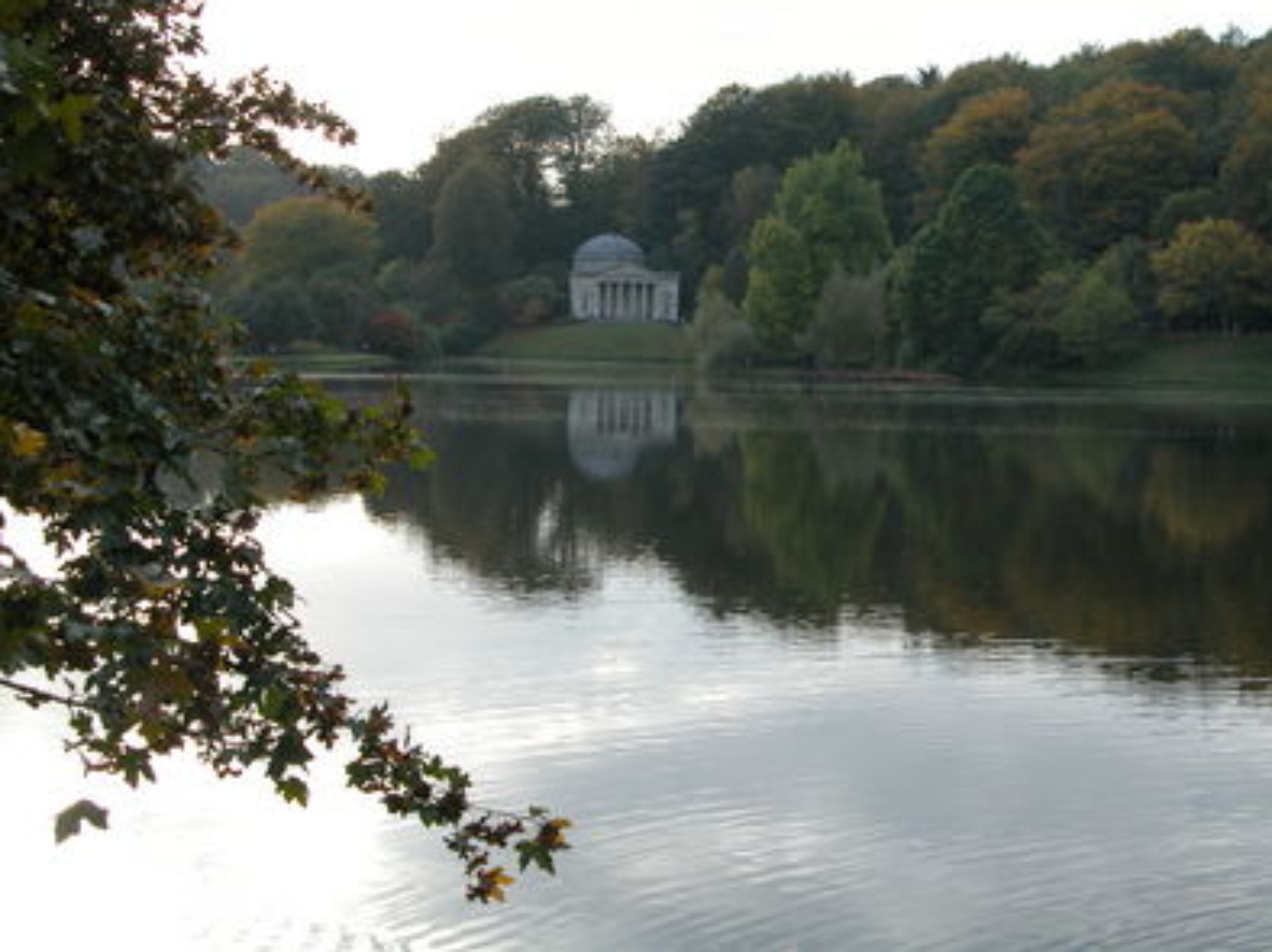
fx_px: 2314
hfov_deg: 30.7
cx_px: 642
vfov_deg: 23.3
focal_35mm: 63
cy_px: 471
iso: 100
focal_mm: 15.7
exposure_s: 1/165
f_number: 4.5
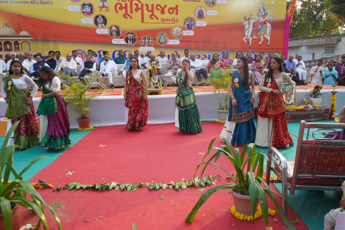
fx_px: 268
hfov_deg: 65.5
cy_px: 115
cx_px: 172
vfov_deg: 46.4
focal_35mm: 28
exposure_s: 1/200
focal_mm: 28
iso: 640
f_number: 5.6
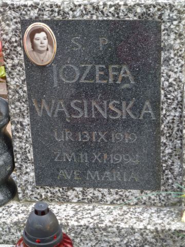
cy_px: 124
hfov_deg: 14.2
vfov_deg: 18.9
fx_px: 741
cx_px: 92
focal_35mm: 104
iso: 80
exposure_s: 1/100
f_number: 4.3
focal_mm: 17
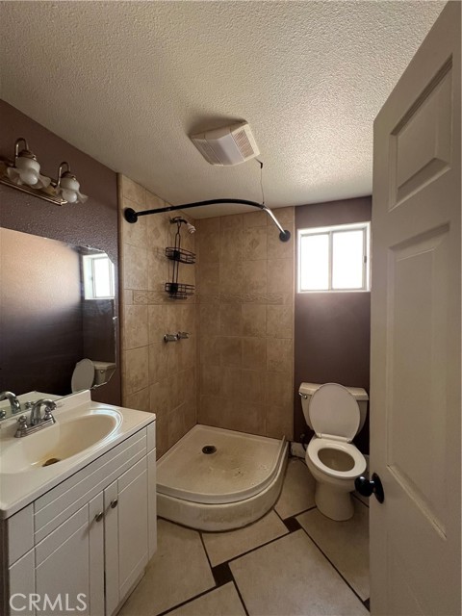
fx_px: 231
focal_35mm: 13
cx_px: 231
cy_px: 308
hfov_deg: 89.9
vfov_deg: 106.2
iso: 250
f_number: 1.8
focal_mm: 1.57
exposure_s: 1/60
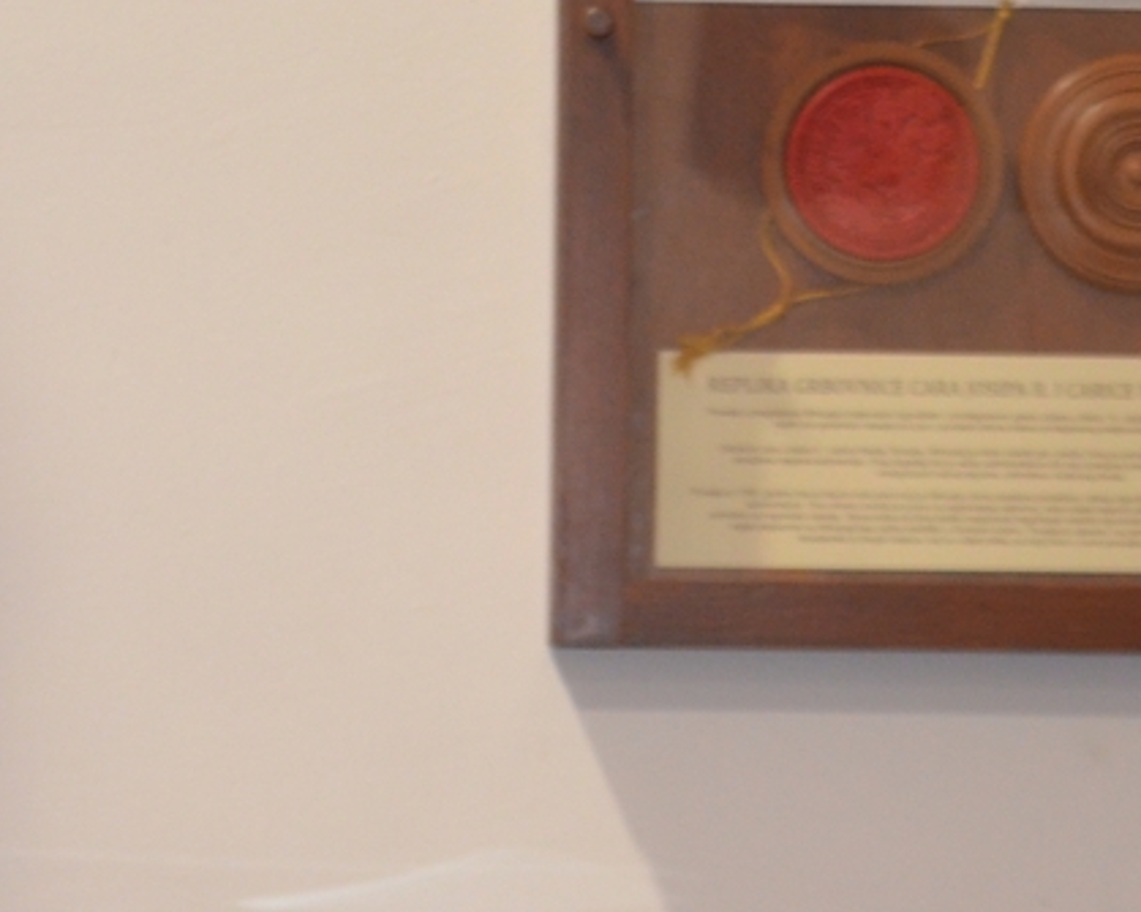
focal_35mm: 221
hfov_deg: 8.6
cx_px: -278
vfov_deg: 6.9
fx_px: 7473
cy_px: 1003
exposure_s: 1/60
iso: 1400
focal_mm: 55
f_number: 4.5
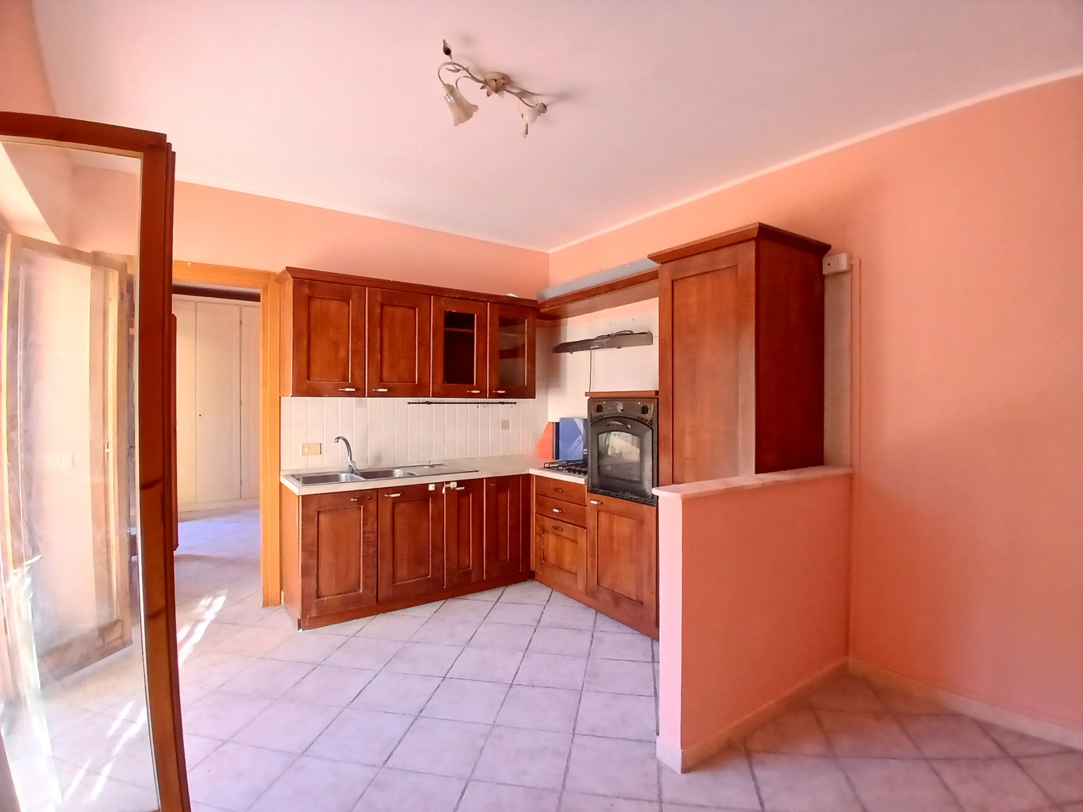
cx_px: 542
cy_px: 406
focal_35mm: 17
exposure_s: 1/33.3
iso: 125
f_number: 2.2
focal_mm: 1.4
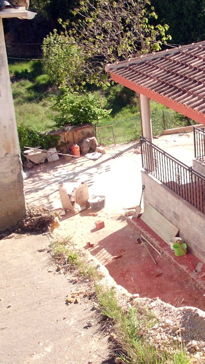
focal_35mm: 59
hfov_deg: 19.1
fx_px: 570
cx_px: 255
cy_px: 178
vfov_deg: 35.4
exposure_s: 1/200
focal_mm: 6.3
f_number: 7.3
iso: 200
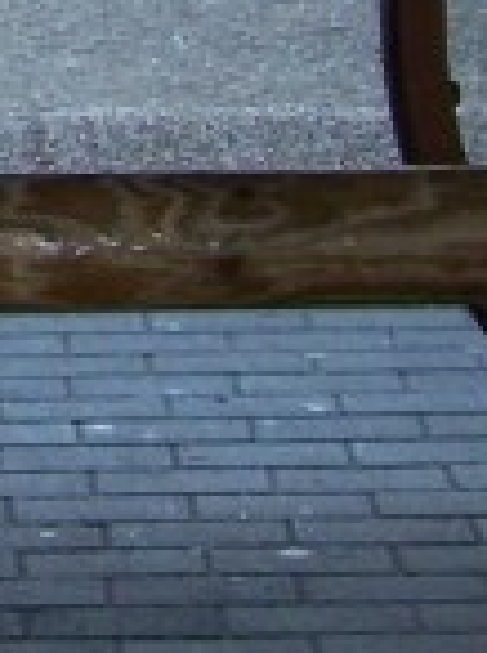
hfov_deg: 5.4
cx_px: -532
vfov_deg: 7.3
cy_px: -398
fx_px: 5023
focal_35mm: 267
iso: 80
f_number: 2.8
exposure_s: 1/60
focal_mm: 6.3
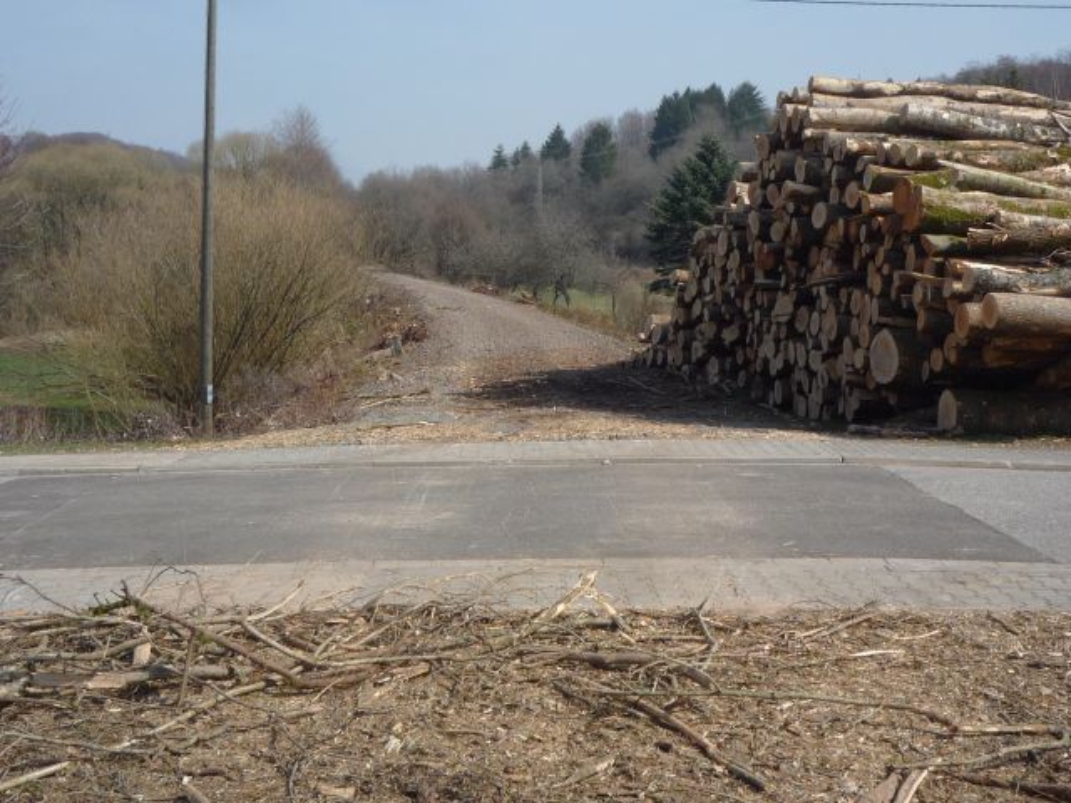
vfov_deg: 28.0
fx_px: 1609
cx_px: 536
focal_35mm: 52
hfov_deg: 36.8
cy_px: 402
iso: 100
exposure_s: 1/500
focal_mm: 6.5
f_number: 6.3
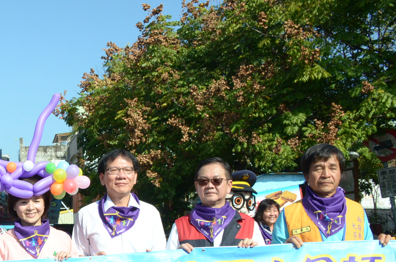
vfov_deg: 21.7
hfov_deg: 30.5
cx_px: -5
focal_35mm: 61
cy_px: 236
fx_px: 670
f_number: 10
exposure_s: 1/2000
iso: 1250
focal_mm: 20
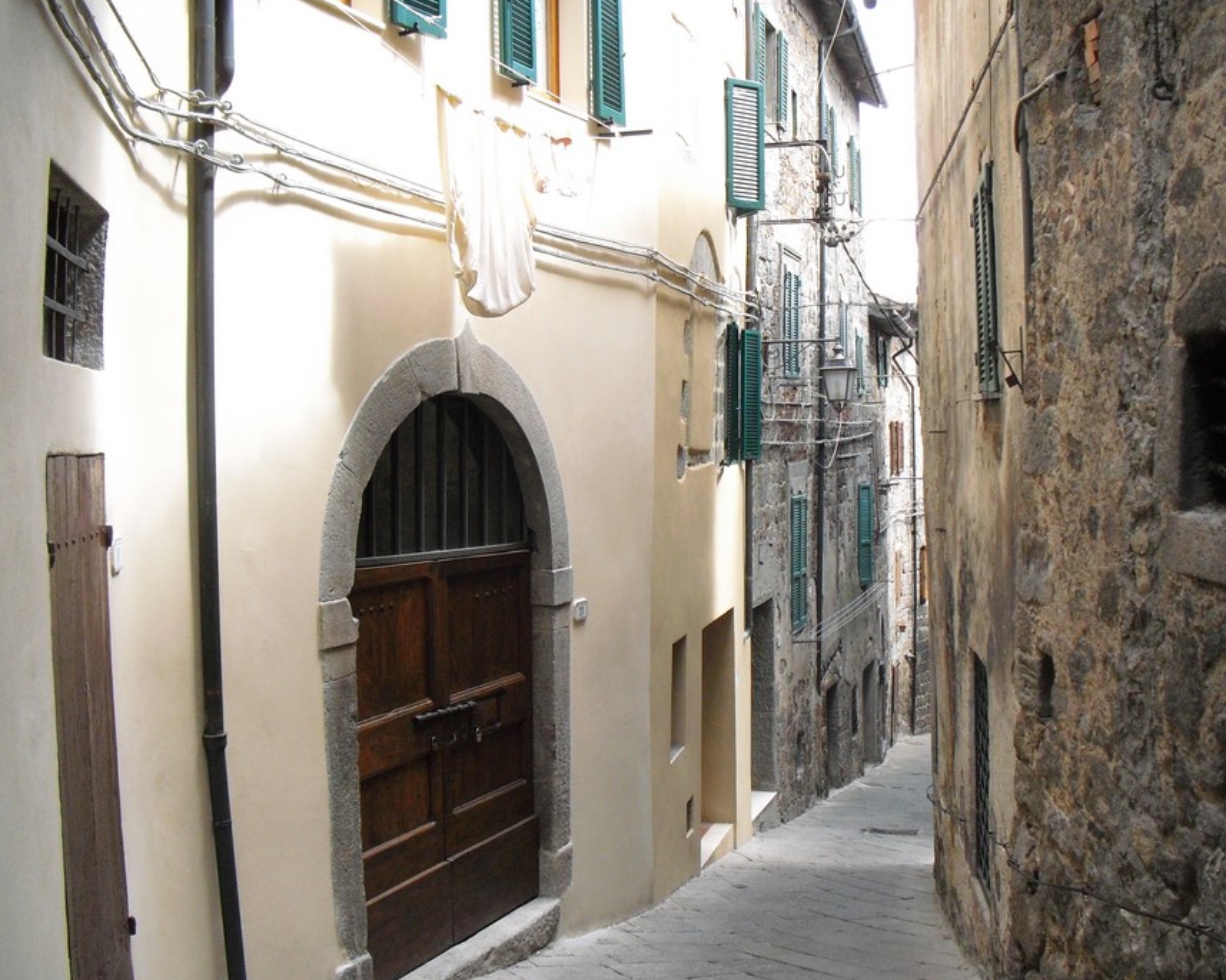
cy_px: 522
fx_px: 1523
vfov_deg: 35.6
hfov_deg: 43.8
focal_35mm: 42
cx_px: 677
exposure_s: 1/500
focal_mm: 6.3
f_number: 3.1
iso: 400
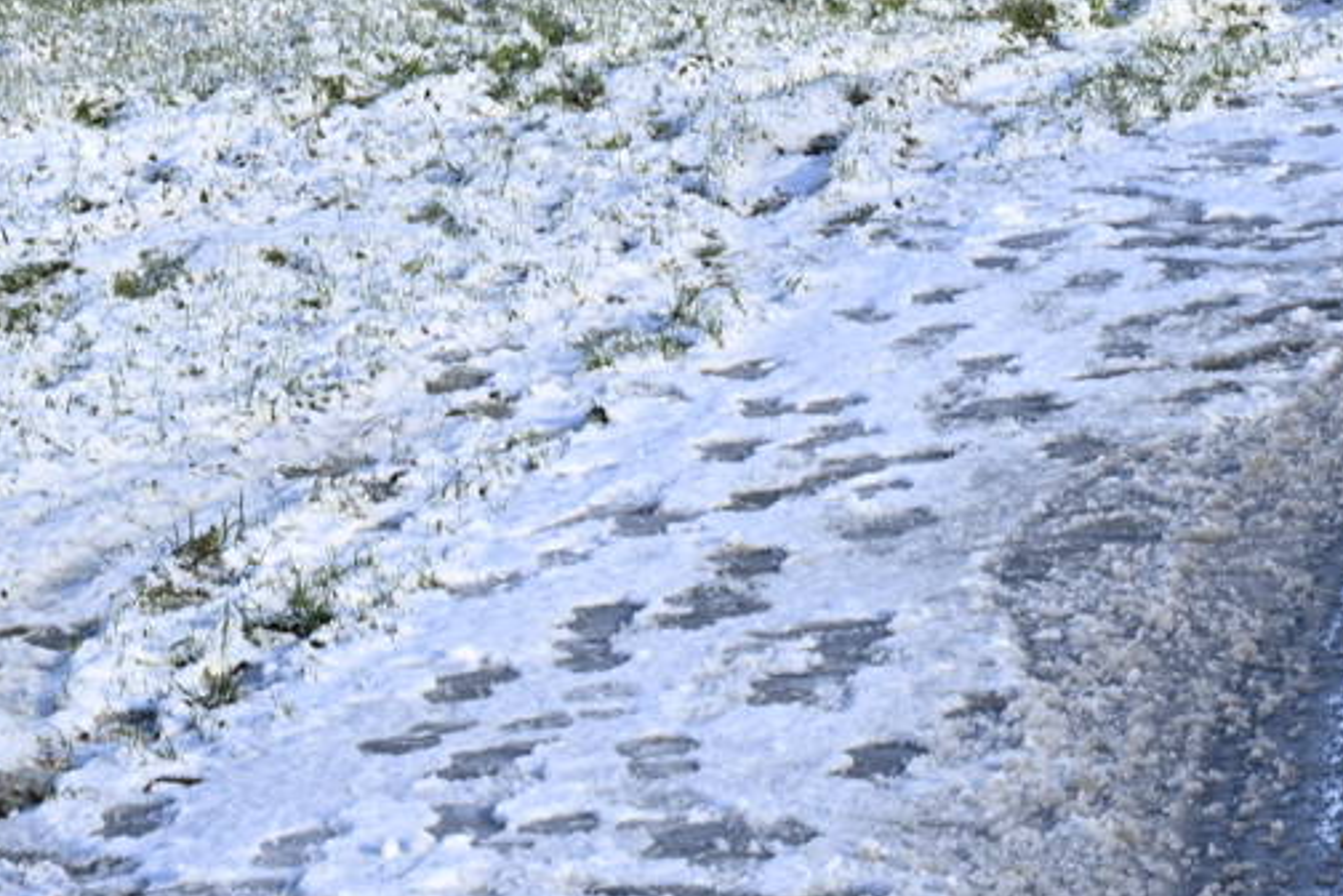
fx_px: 8095
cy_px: -693
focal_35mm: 217
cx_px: 786
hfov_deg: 9.5
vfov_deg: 6.2
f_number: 8
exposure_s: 1/160
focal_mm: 57
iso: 110
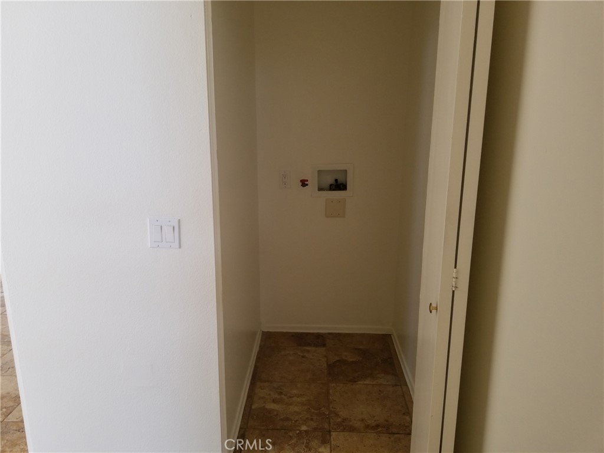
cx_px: 302
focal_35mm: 26
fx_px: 454
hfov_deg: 67.3
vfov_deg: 53.1
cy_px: 226
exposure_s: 1/120
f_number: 1.7
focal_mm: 4.25
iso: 64
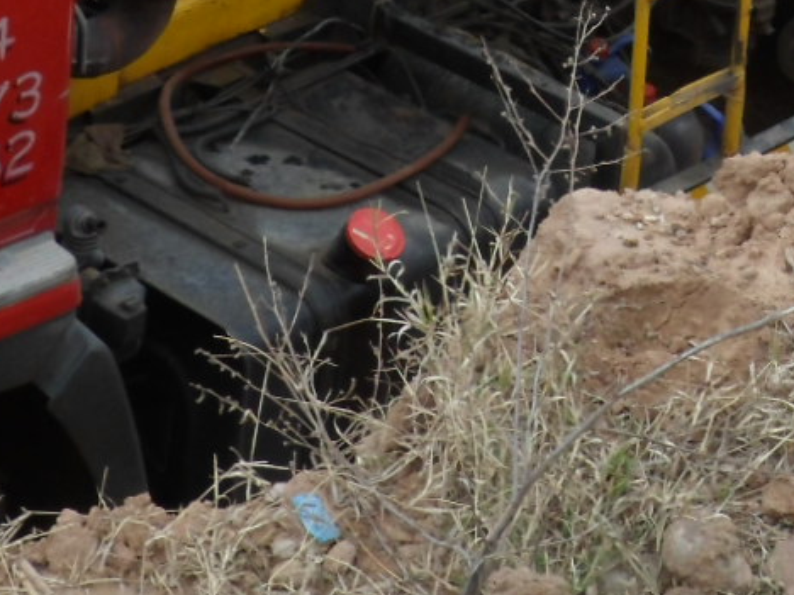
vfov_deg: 7.9
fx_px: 4083
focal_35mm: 178
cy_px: -656
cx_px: 707
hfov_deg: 11.0
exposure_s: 1/125
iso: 80
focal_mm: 7.8
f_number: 4.2
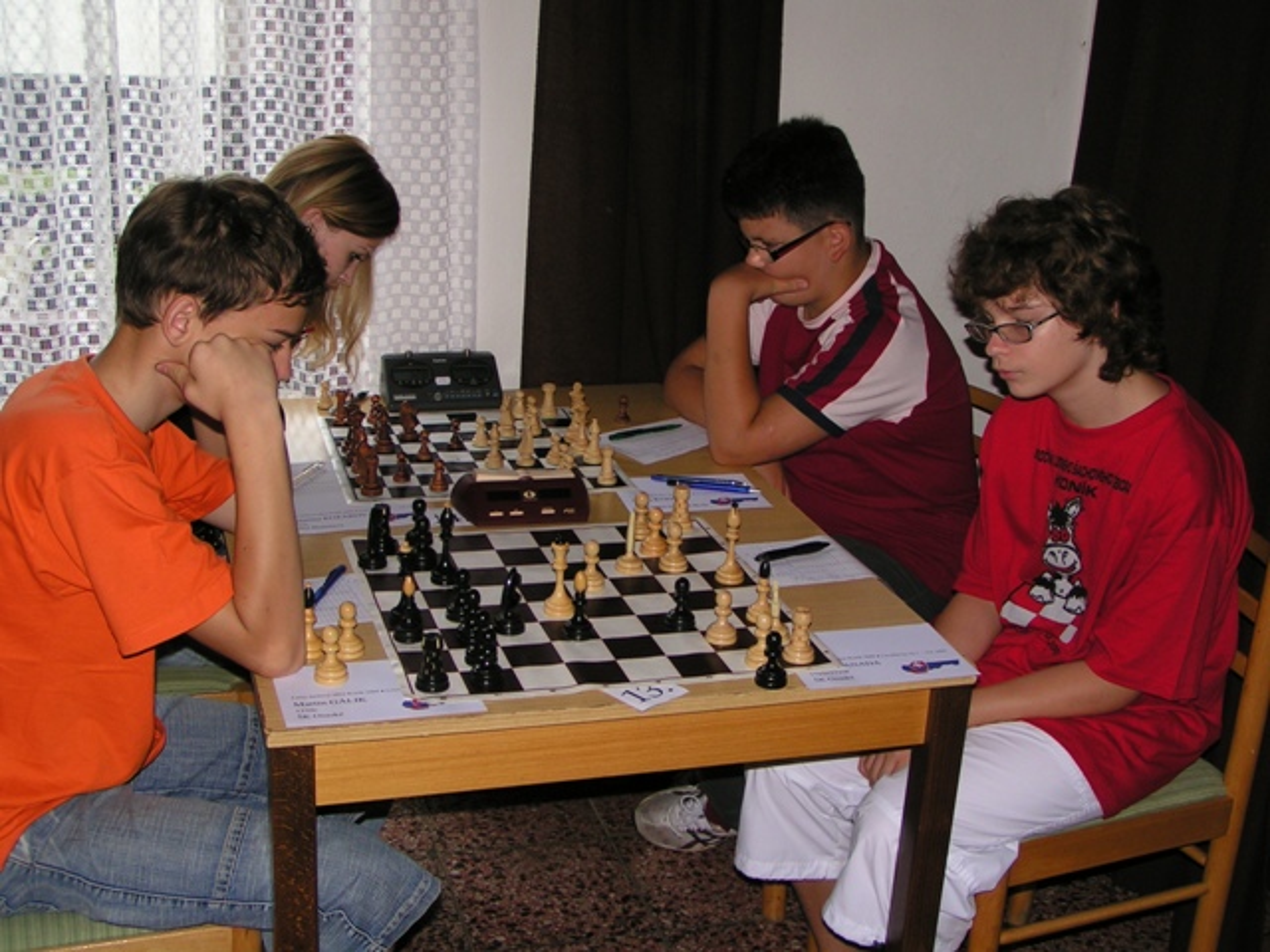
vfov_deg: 32.2
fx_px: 1651
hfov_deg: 42.1
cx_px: 635
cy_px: 476
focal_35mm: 45
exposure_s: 1/50
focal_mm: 6.9
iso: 50
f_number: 4
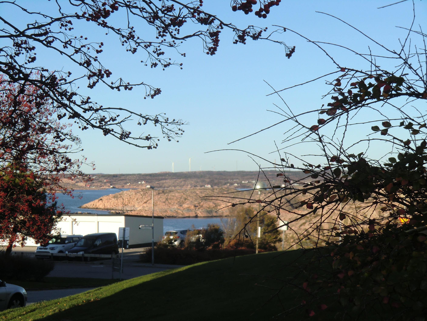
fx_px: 937
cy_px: 160
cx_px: 214
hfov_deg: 25.7
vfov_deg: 19.4
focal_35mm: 76
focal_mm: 13.6
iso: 64
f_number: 4.6
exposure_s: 1/400
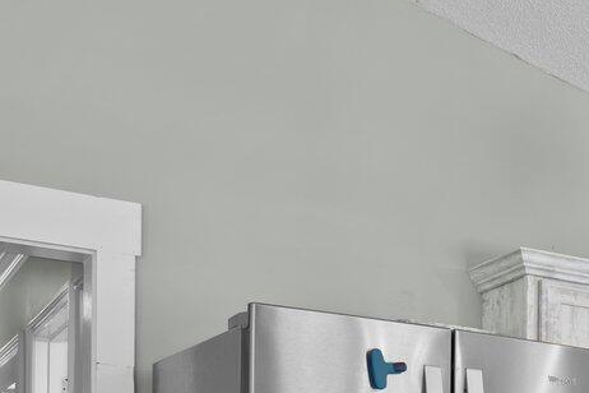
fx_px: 1162
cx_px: 877
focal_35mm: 71
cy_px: 572
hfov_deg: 23.1
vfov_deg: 17.4
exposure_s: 1/8
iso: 320
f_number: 4
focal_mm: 16
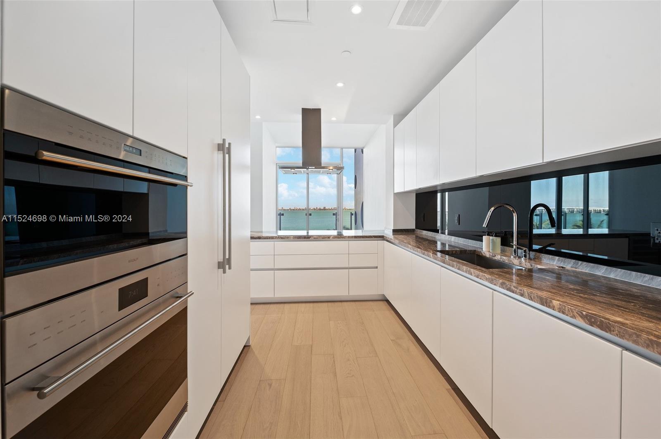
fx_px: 257
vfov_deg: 81.1
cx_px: 330
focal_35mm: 14
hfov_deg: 104.3
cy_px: 220
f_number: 8
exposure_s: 1/13
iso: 200
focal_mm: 14
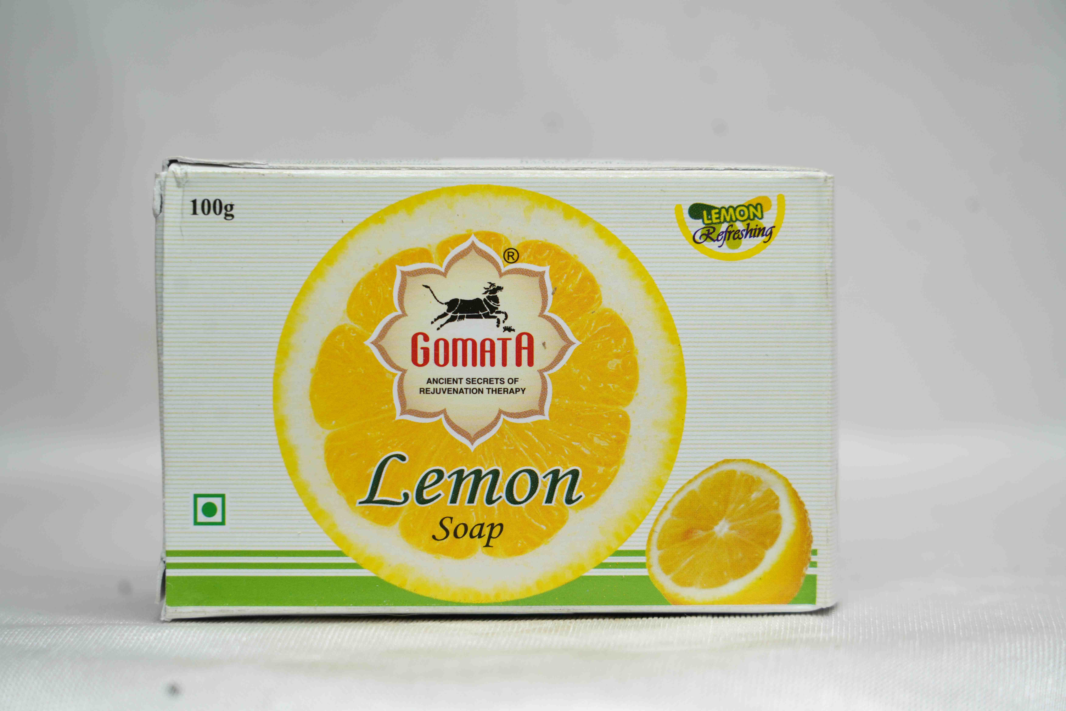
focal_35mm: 105
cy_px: 356
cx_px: 533
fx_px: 3109
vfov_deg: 13.0
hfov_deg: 19.5
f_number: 5.6
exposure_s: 1/60
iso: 250
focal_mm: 105
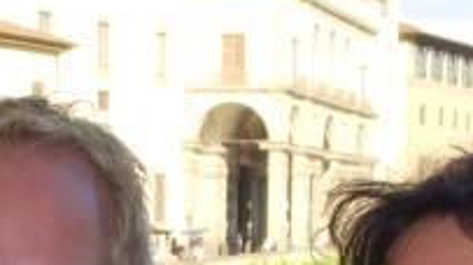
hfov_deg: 13.2
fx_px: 2044
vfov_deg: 7.4
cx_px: 184
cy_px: 339
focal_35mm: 163
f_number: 3.3
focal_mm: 6.3
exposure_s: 1/320
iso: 100
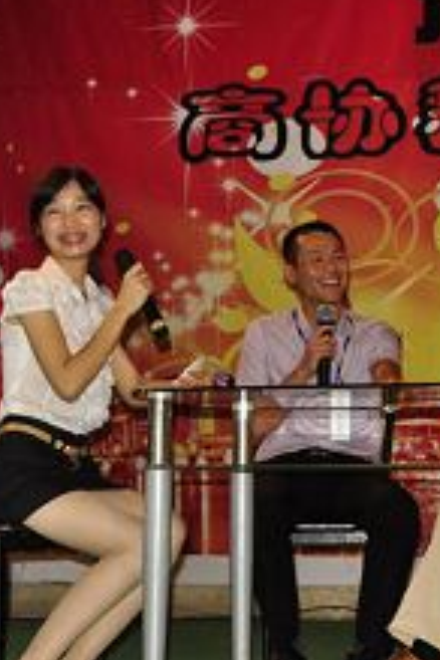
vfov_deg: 22.9
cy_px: 315
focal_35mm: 89
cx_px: 564
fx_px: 1632
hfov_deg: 14.7
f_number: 5.6
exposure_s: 1/60
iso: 400
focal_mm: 26
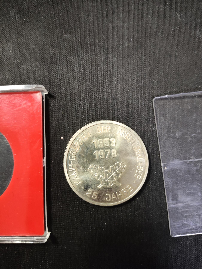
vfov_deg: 69.4
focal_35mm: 25
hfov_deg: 54.9
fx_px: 195
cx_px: 101
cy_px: 134
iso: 1801
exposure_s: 1/20
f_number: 1.79
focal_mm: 4.71
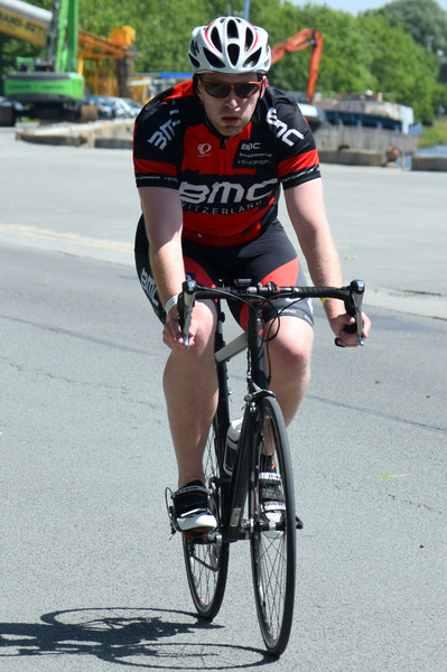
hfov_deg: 11.1
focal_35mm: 123
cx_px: 224
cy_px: 336
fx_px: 2295
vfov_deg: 16.7
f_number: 7.1
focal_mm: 82
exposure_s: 1/2000
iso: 400
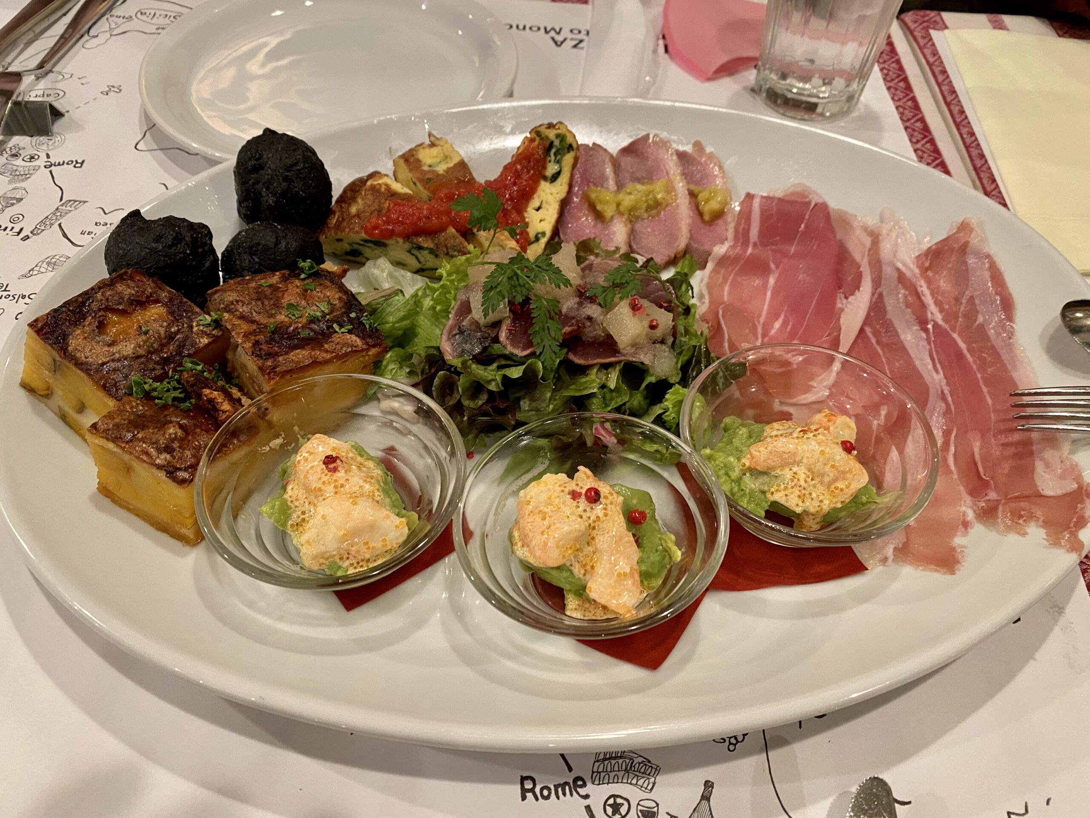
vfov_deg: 53.1
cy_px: 409
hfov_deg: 67.3
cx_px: 545
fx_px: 819
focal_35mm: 26
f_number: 1.8
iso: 320
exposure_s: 1/60
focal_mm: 4.25
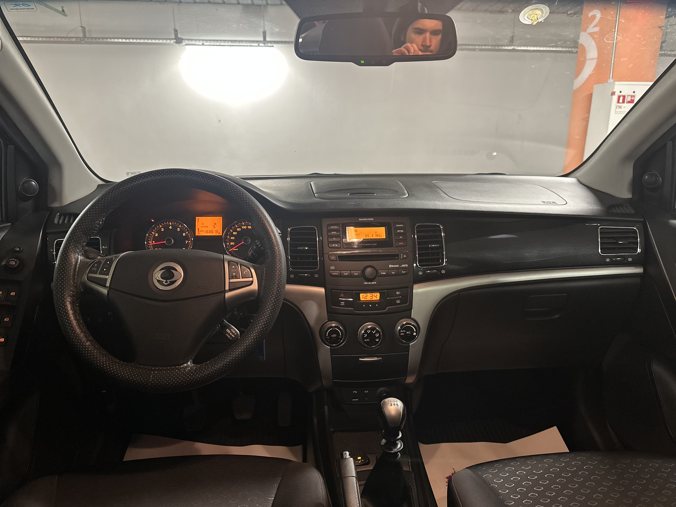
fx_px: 469
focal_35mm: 24
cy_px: 254
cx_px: 338
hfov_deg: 71.6
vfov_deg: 56.8
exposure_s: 1/60
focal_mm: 6.86
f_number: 1.78
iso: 640
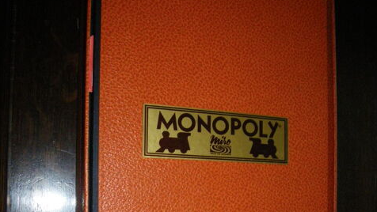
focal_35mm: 41
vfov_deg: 27.3
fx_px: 410
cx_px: 188
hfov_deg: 49.4
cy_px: 216
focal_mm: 5
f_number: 3.5
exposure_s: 1/50
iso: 400
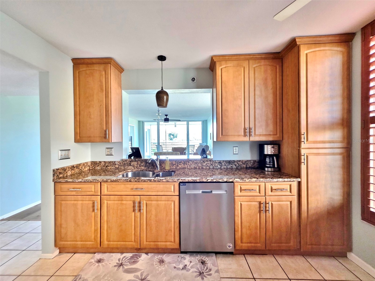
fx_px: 141
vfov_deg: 89.9
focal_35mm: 13
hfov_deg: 106.2
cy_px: 140
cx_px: 188
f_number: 1.9
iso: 320
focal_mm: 2.2
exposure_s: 1/60
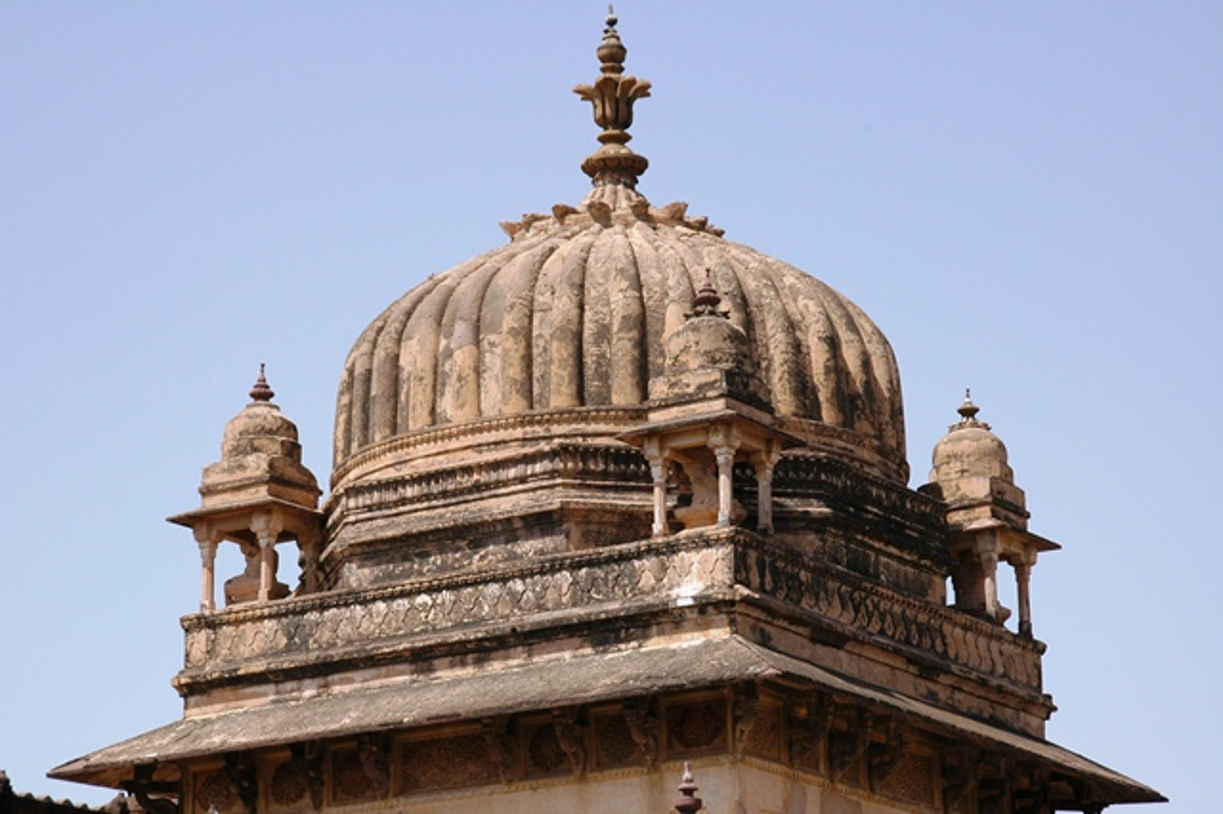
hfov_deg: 17.1
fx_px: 4074
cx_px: 612
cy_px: 407
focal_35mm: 120
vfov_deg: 11.4
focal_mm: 80
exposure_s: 1/320
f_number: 11
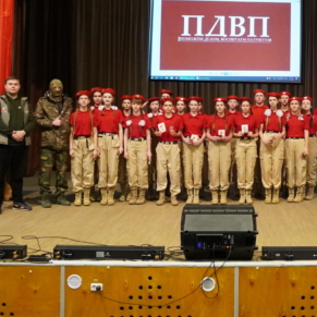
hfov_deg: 39.0
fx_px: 435
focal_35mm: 42
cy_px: 103
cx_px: 237
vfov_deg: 39.5
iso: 3200
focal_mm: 16
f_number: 3.5
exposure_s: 1/200
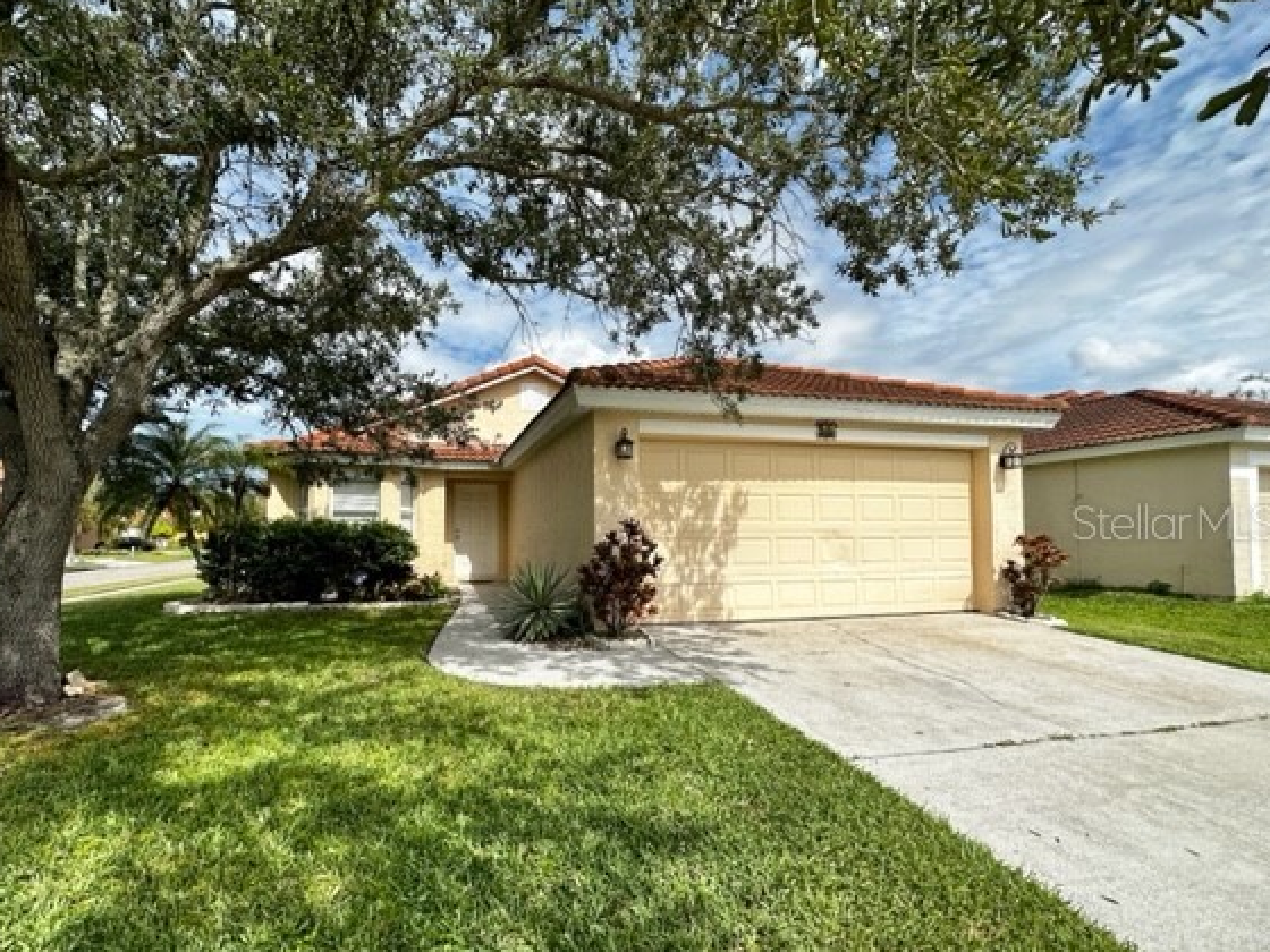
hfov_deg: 94.1
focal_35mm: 16
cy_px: 521
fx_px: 587
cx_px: 560
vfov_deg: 77.9
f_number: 2.2
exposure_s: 1/3401
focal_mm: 2.22
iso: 50
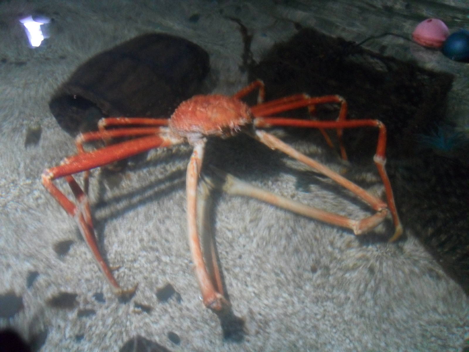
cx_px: 234
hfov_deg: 52.6
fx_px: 474
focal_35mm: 35
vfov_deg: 40.7
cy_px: 176
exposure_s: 1/15
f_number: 2.8
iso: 480
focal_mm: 6.2
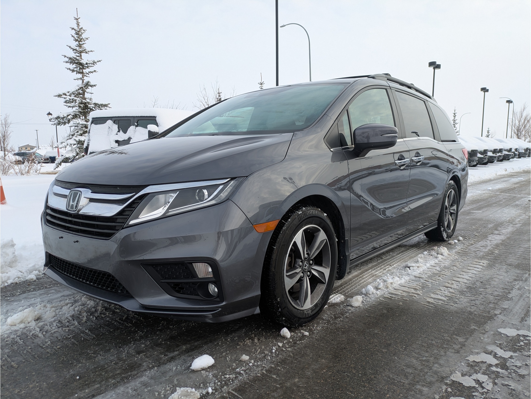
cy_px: 200
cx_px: 266
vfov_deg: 54.9
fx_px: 383
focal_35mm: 25
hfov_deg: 69.4
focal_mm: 5.43
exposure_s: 1/652
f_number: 1.89
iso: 48
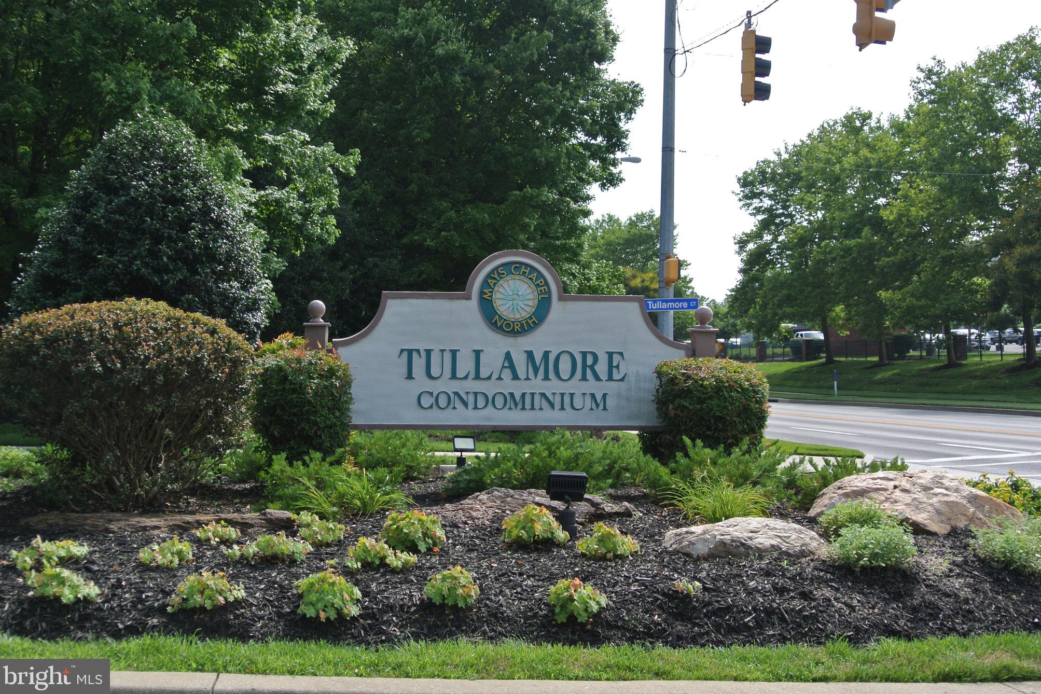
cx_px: 526
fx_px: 1388
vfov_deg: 28.1
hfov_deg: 41.1
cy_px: 341
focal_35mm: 48
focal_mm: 17.5
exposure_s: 1/400
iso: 100
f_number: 4.5
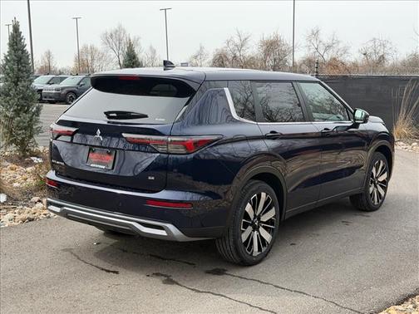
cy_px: 157
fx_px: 581
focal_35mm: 48
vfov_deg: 30.3
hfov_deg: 39.7
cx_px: 210
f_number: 1.78
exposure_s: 1/1980
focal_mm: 6.76
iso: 100
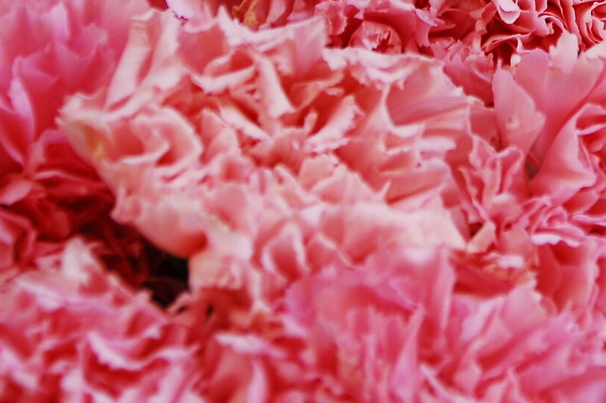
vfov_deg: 4.4
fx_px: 5199
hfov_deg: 6.6
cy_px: -131
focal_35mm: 309
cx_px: 637
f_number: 5
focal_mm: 70
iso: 100
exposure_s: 1/30
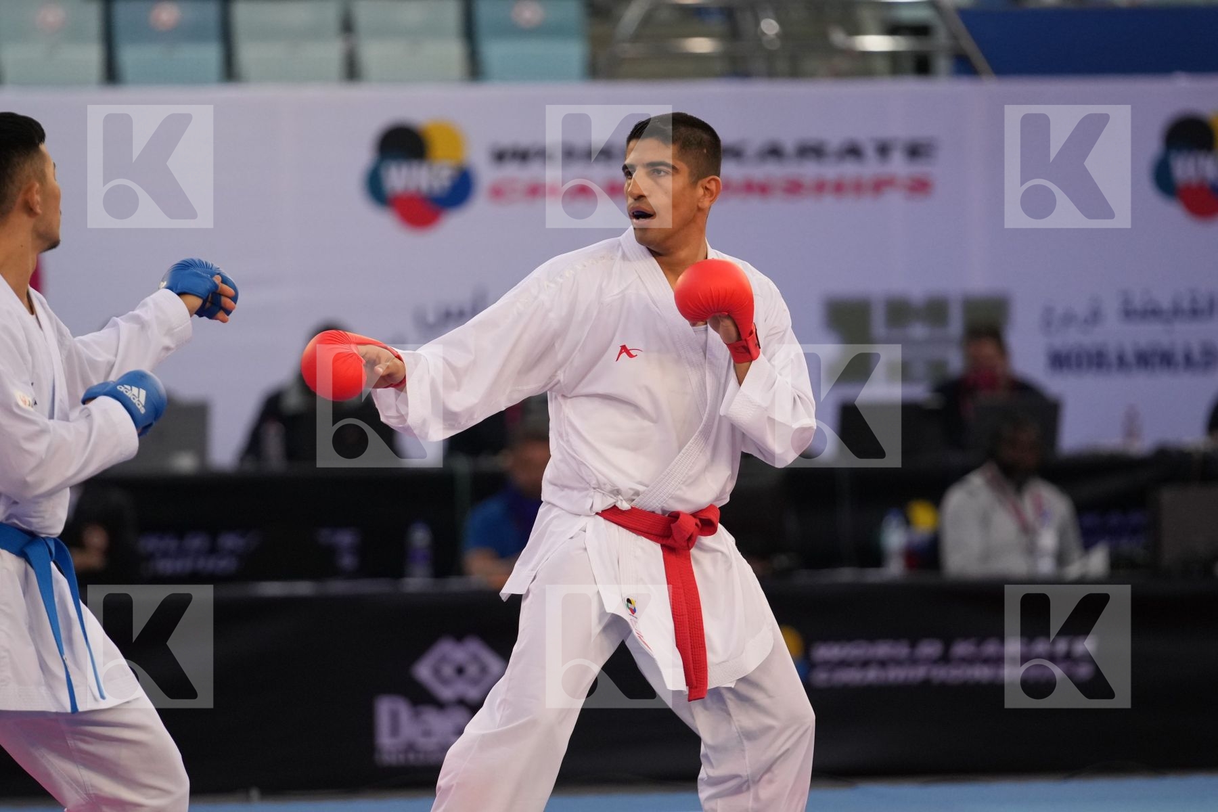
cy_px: 406
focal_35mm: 300
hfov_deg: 6.9
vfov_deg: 4.6
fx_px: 10149
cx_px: 609
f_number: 2.8
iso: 2000
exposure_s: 1/1000
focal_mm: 200
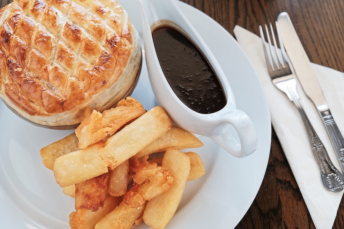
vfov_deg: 28.6
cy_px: 114
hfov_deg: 41.9
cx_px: 172
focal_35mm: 47
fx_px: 449
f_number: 5.6
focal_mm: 31.5
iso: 200
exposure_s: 1/20
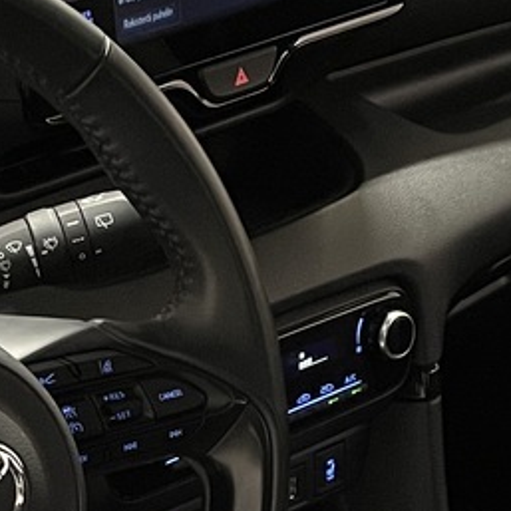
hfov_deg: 13.5
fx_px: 2154
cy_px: 628
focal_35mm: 129
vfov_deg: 13.1
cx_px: 179
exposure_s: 1/33
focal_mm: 4.2
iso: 400
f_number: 1.6
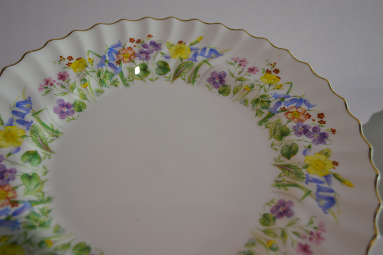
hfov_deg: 53.2
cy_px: 128
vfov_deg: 36.8
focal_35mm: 36
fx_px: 383
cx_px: 192
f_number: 4
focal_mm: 24
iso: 400
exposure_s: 1/60
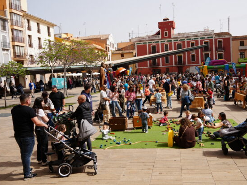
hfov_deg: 53.5
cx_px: 150
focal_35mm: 34
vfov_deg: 41.8
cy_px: 89
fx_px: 243
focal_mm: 28
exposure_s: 1/640
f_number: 5
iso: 100
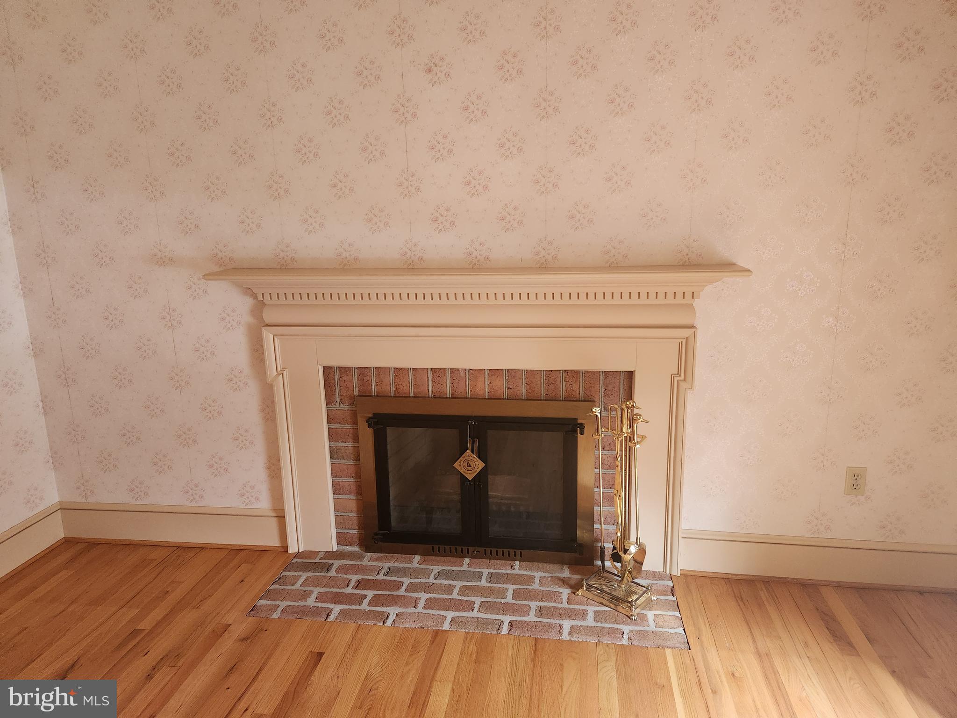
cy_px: 359
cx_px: 478
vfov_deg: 58.9
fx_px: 636
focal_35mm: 23
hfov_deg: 73.9
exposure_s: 1/120
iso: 500
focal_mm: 5.4
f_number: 1.8
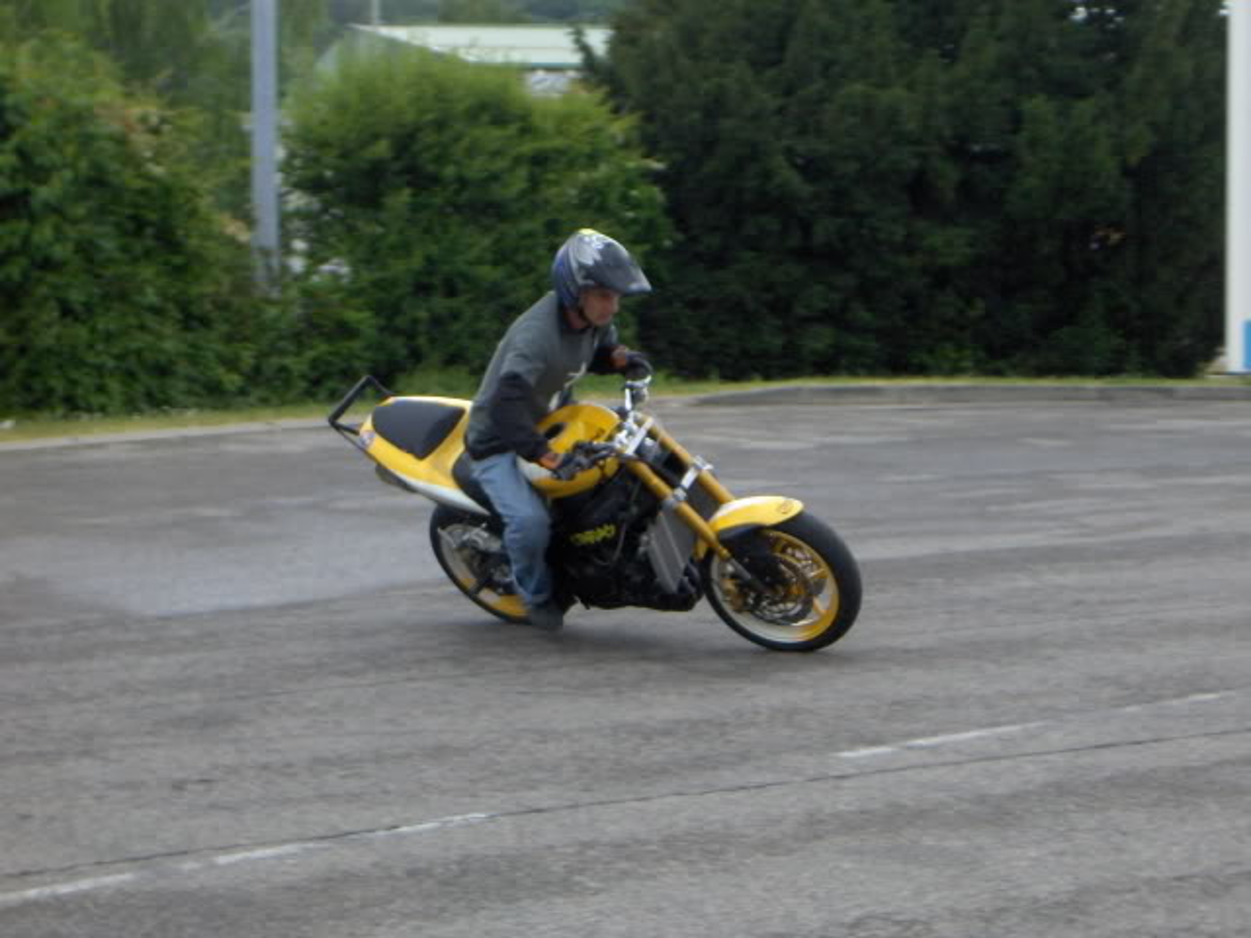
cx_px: 626
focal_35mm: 97
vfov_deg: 15.2
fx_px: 3506
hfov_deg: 20.2
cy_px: 469
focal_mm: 15.8
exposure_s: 1/242
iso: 100
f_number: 4.7
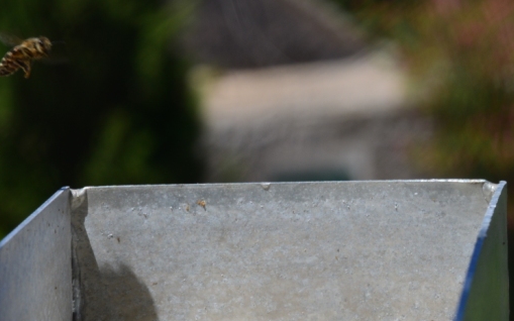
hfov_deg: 6.5
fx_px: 4524
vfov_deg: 4.1
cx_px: 424
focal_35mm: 323
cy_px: 82
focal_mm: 105
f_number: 11
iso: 200
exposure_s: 1/100
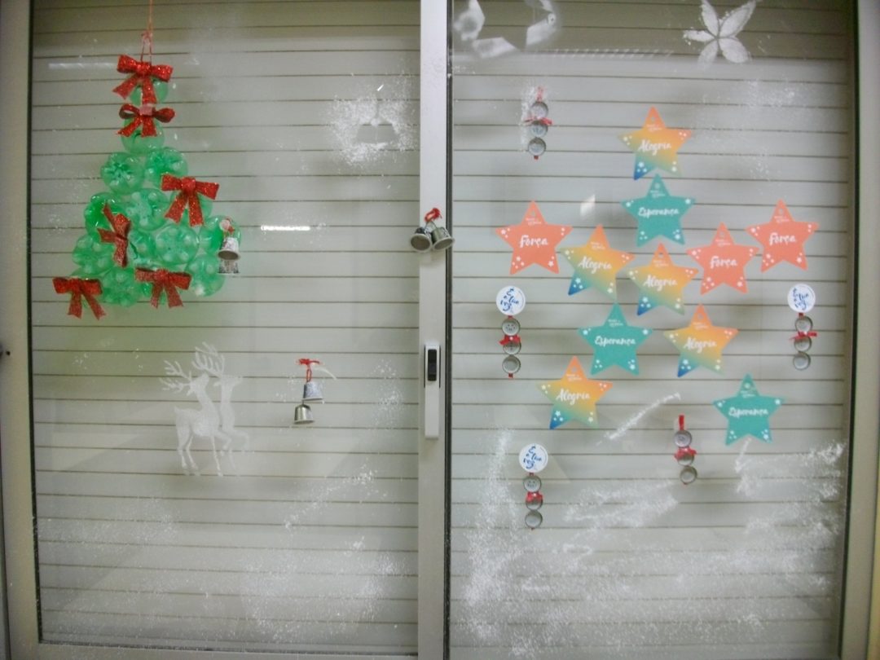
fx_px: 813
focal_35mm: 32
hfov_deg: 56.8
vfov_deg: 44.2
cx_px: 440
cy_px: 330
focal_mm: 5.7
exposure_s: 1/18.1
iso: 200
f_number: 2.9
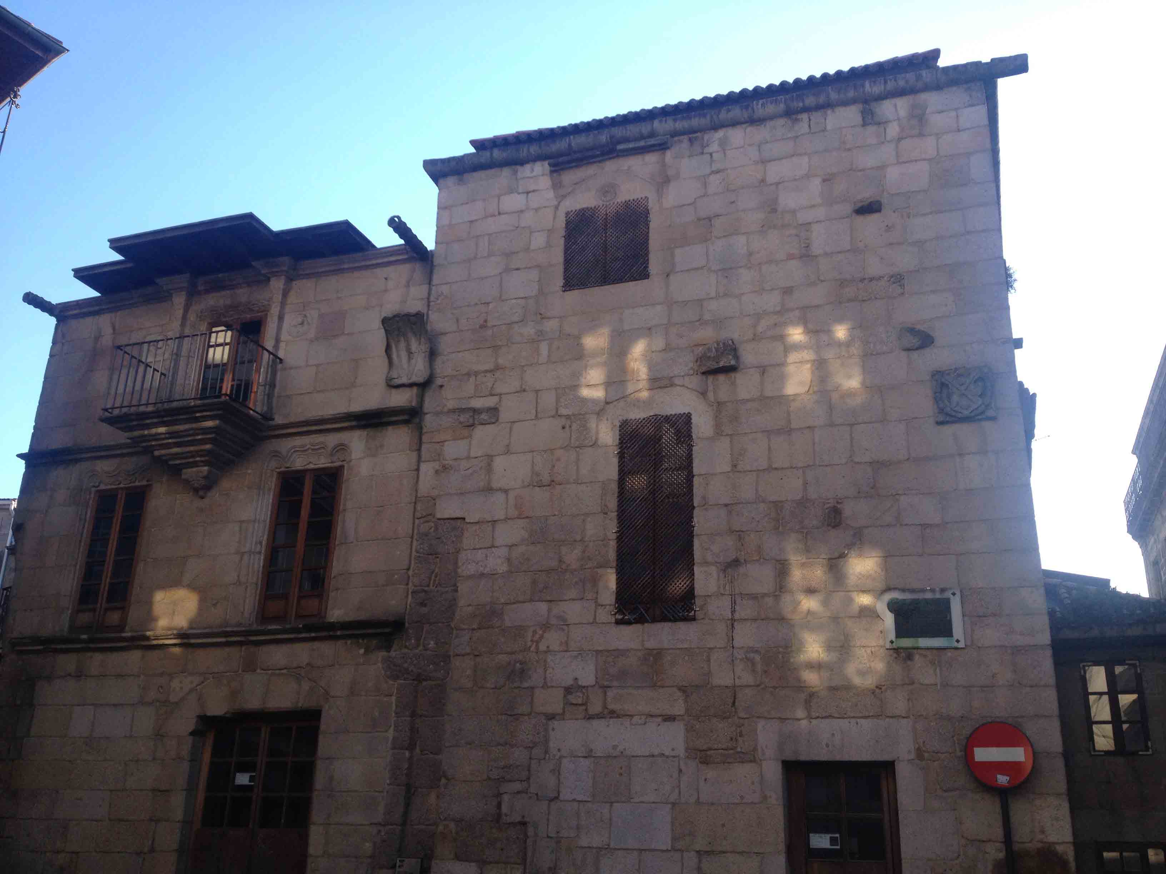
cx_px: 583
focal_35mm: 35
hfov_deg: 52.6
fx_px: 1179
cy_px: 437
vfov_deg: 40.7
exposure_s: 1/484
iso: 50
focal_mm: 4.28
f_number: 2.4
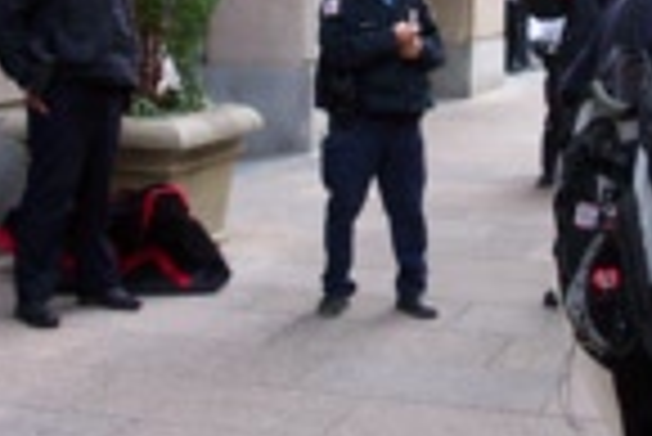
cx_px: 409
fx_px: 1704
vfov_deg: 14.3
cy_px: -13
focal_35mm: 94
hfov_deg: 21.6
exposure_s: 1/125
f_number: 2.8
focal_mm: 7.5
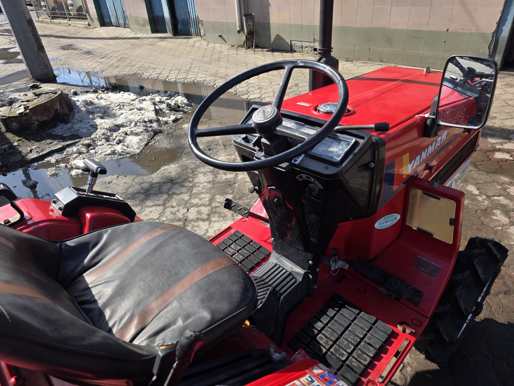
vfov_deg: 58.9
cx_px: 257
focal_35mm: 23
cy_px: 193
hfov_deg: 73.9
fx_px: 342
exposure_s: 1/2443
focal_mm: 6.3
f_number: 1.7
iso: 80
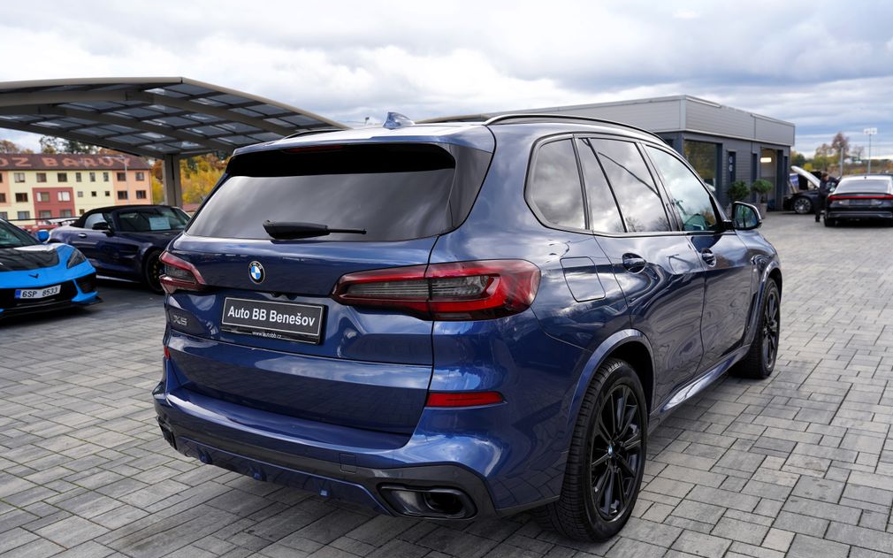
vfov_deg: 40.6
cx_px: 446
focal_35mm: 31
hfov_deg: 61.2
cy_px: 295
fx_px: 754
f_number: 5
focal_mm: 30
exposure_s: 1/100
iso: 100
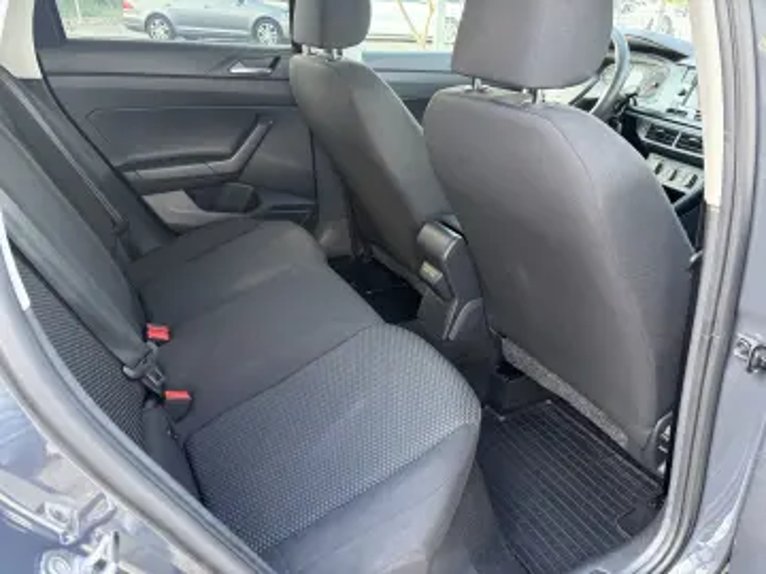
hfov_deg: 67.3
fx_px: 575
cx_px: 383
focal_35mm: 26
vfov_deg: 53.1
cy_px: 287
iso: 125
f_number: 1.6
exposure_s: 1/60
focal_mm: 5.96
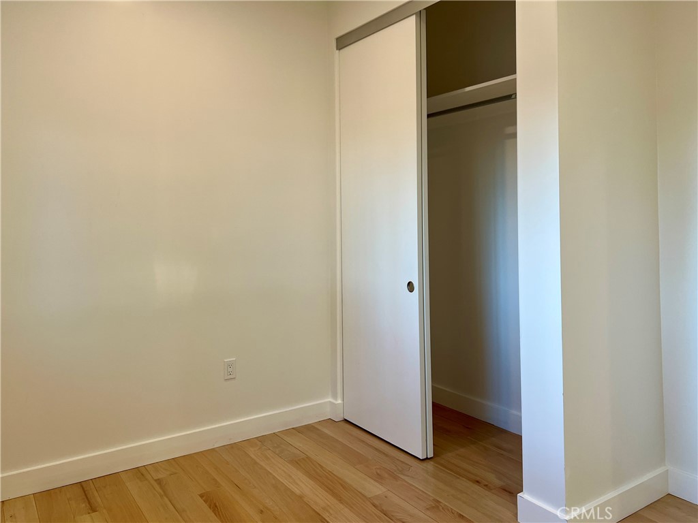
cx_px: 349
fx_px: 524
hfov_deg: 67.3
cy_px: 262
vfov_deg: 53.1
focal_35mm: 26
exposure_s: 1/120
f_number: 1.5
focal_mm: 5.7
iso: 80
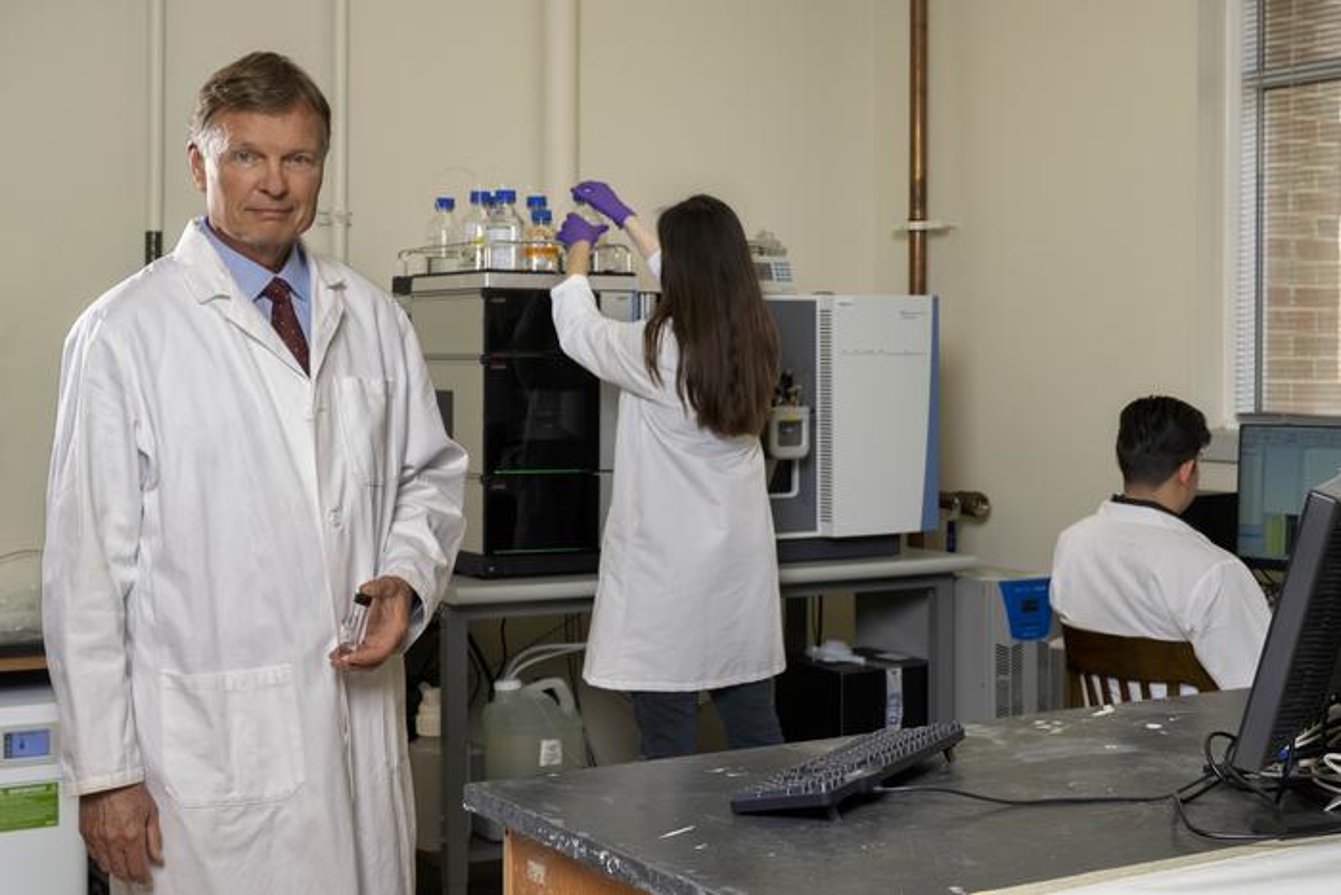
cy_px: 448
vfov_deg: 25.5
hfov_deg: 37.5
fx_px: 1975
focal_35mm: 53
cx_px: 670
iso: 200
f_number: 8
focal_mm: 53
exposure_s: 1/50
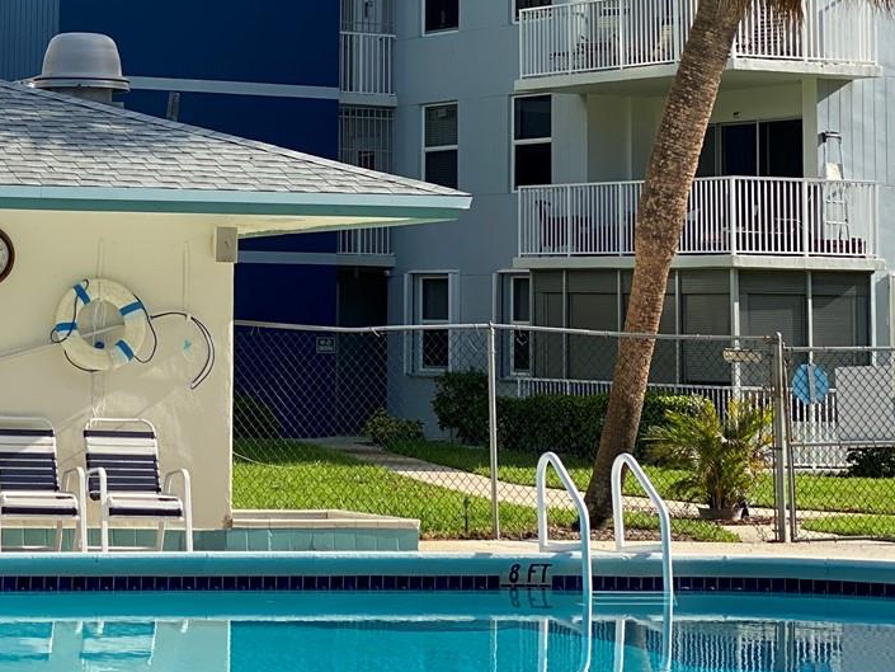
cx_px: 72
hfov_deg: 16.4
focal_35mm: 118
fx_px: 3051
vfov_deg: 12.4
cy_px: 0
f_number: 2
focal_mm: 6
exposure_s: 1/1410
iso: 20
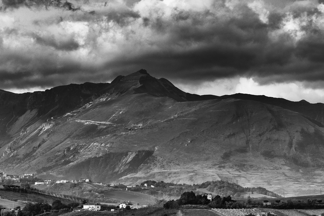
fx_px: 4132
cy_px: 130
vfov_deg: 3.0
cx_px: 127
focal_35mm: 459
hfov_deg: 4.5
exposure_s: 1/2000
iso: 200
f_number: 5.6
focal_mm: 300
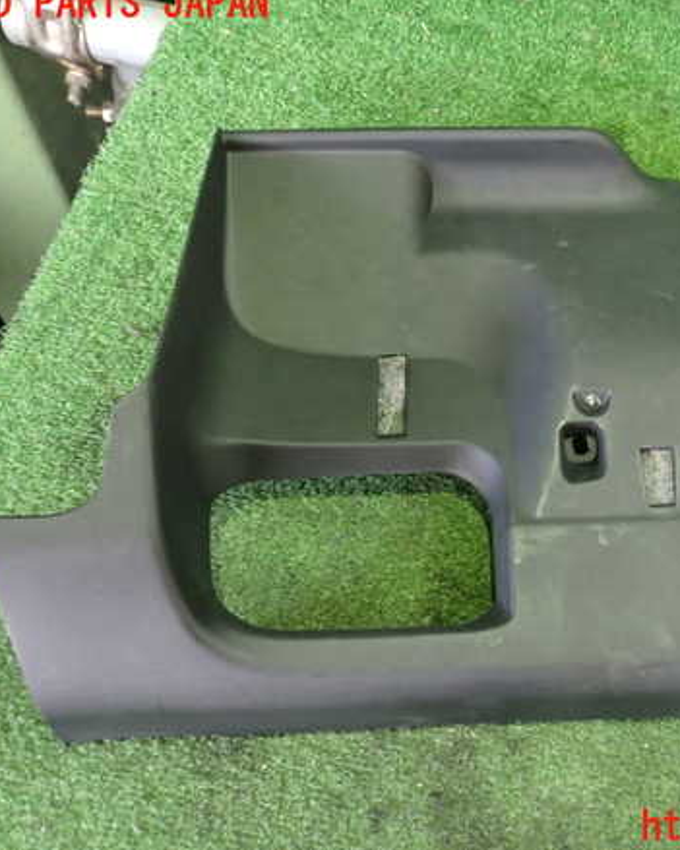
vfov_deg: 45.8
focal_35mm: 40
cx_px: 498
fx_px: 1007
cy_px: 416
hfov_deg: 36.6
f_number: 2.3
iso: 800
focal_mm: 5.4
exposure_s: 1/30
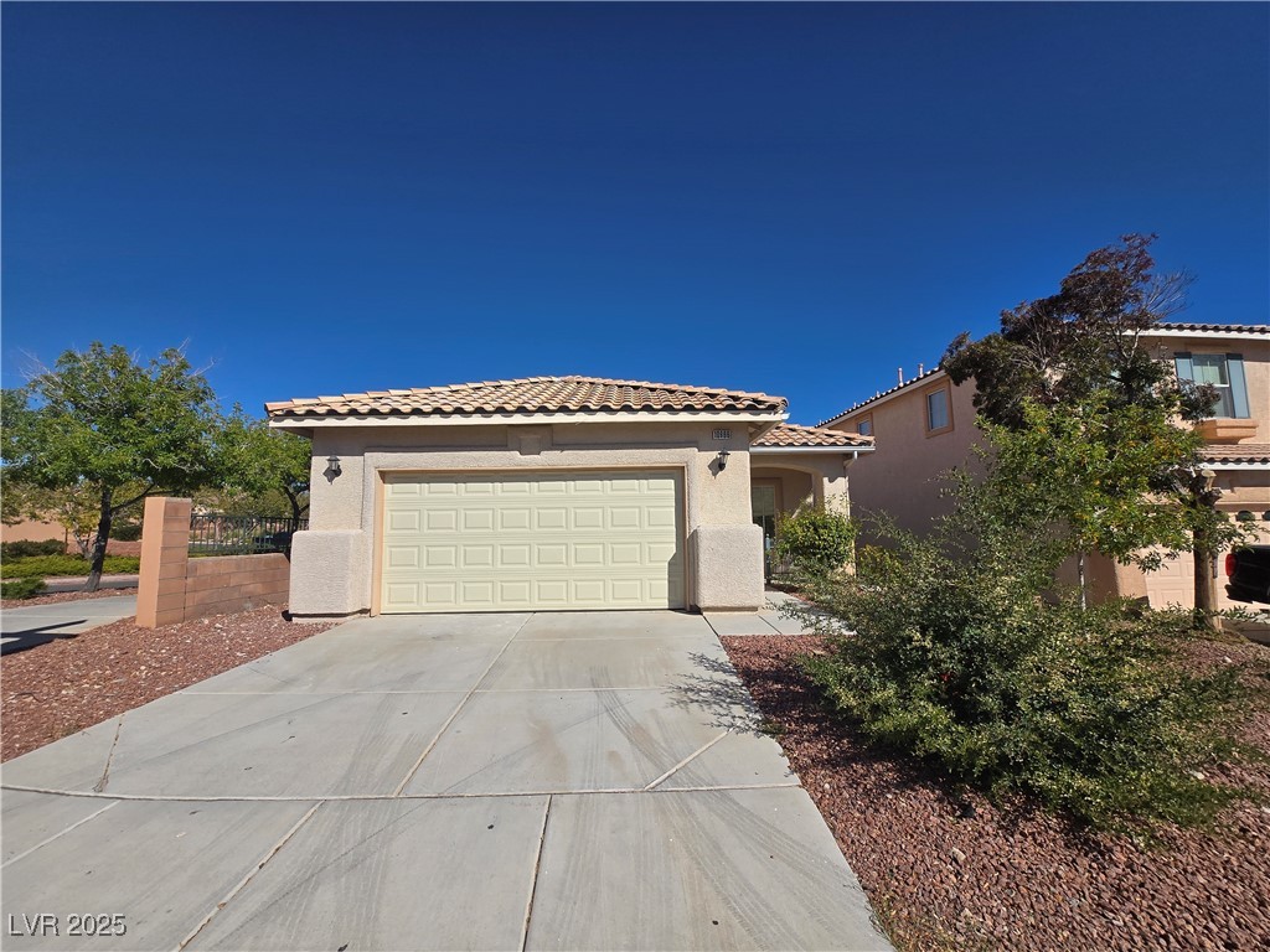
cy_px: 476
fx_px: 477
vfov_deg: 89.9
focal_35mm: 13
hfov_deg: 106.2
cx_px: 635
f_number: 2.2
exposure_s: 1/2271
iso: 25
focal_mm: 1.7
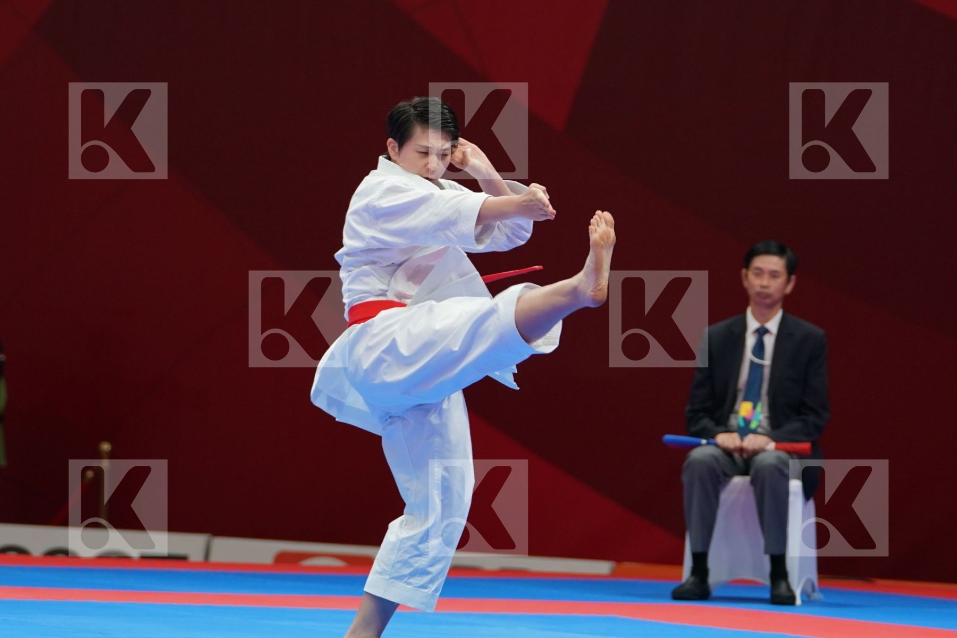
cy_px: 319
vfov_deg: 5.7
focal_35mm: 241
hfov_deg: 8.5
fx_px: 6406
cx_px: 478
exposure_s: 1/500
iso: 1250
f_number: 4
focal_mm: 161
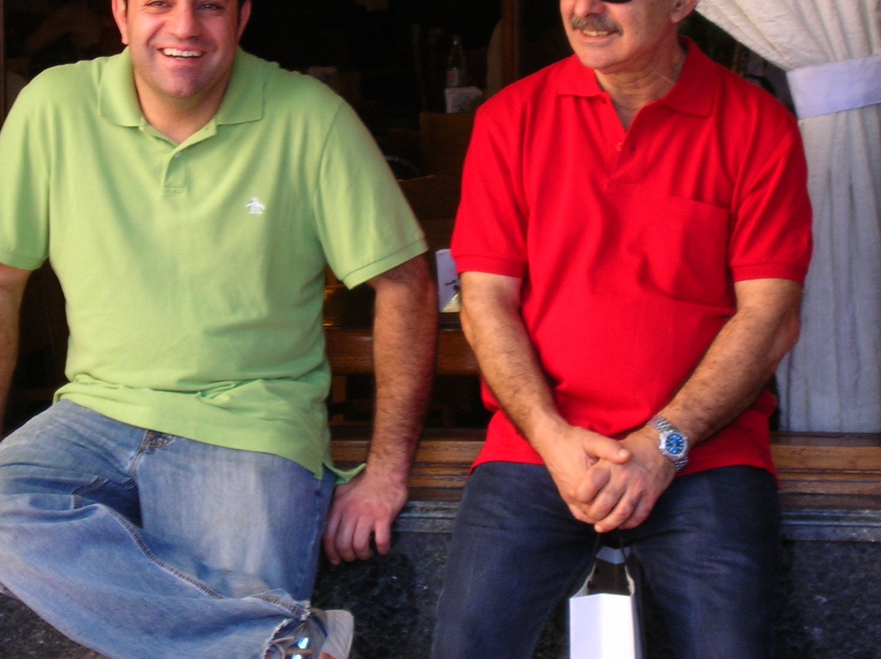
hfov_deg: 12.5
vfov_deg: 9.4
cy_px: 254
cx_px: 407
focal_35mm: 158
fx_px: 4018
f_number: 4.9
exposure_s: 1/30
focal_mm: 17.1
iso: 55
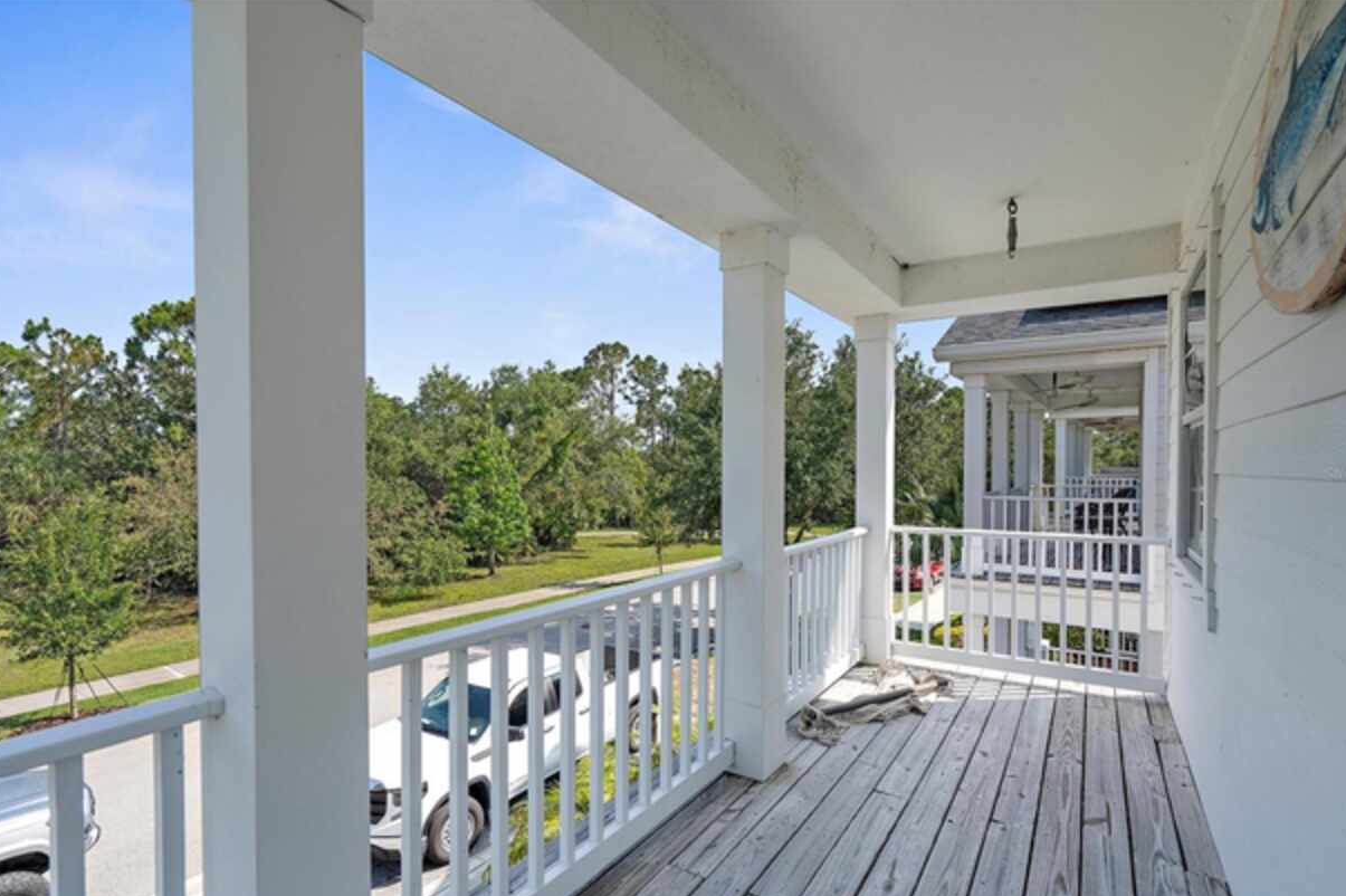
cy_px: 474
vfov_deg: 70.3
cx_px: 689
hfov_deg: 93.3
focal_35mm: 17
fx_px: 635
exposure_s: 1/3200
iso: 400
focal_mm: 16
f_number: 8
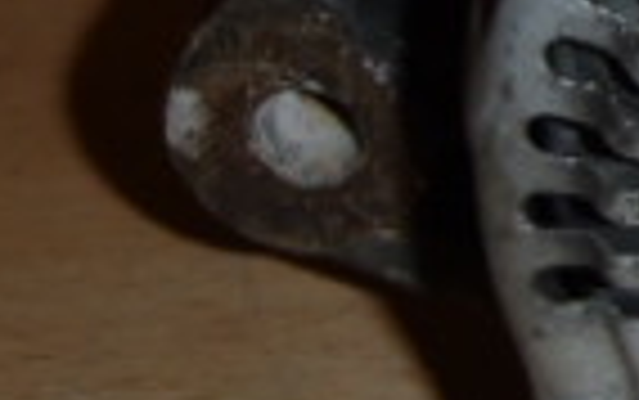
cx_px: 1094
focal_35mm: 182
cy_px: -76
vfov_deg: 7.2
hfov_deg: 10.9
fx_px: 3172
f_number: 4.6
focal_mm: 6.83
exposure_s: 1/40
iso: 100
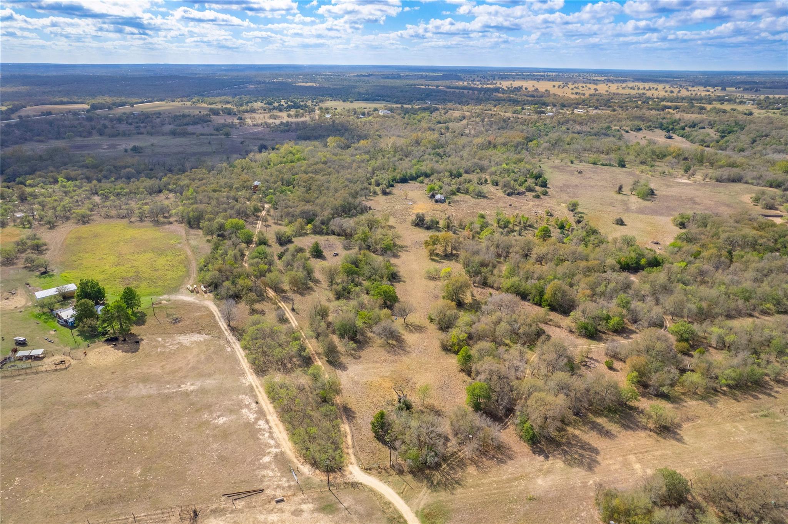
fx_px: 481
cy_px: 262
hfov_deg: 78.6
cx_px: 394
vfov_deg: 57.2
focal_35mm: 22
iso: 200
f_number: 2.8
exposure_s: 1/2500
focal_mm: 8.38
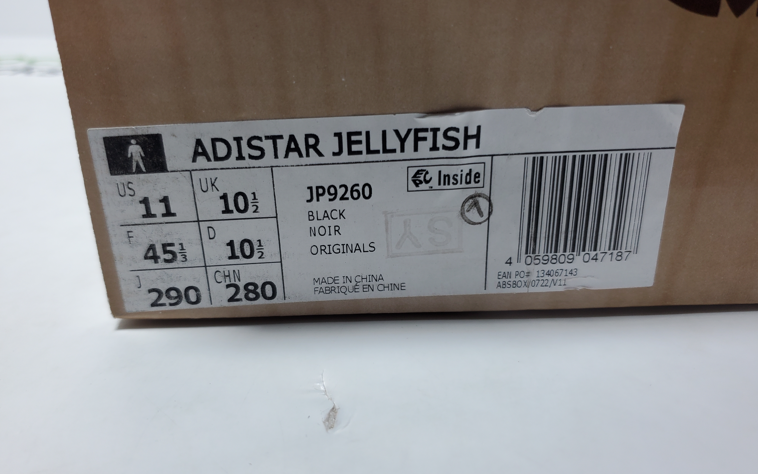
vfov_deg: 44.5
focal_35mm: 28
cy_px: 238
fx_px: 578
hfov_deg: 66.5
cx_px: 376
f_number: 1.5
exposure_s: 1/343
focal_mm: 4.3
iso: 50
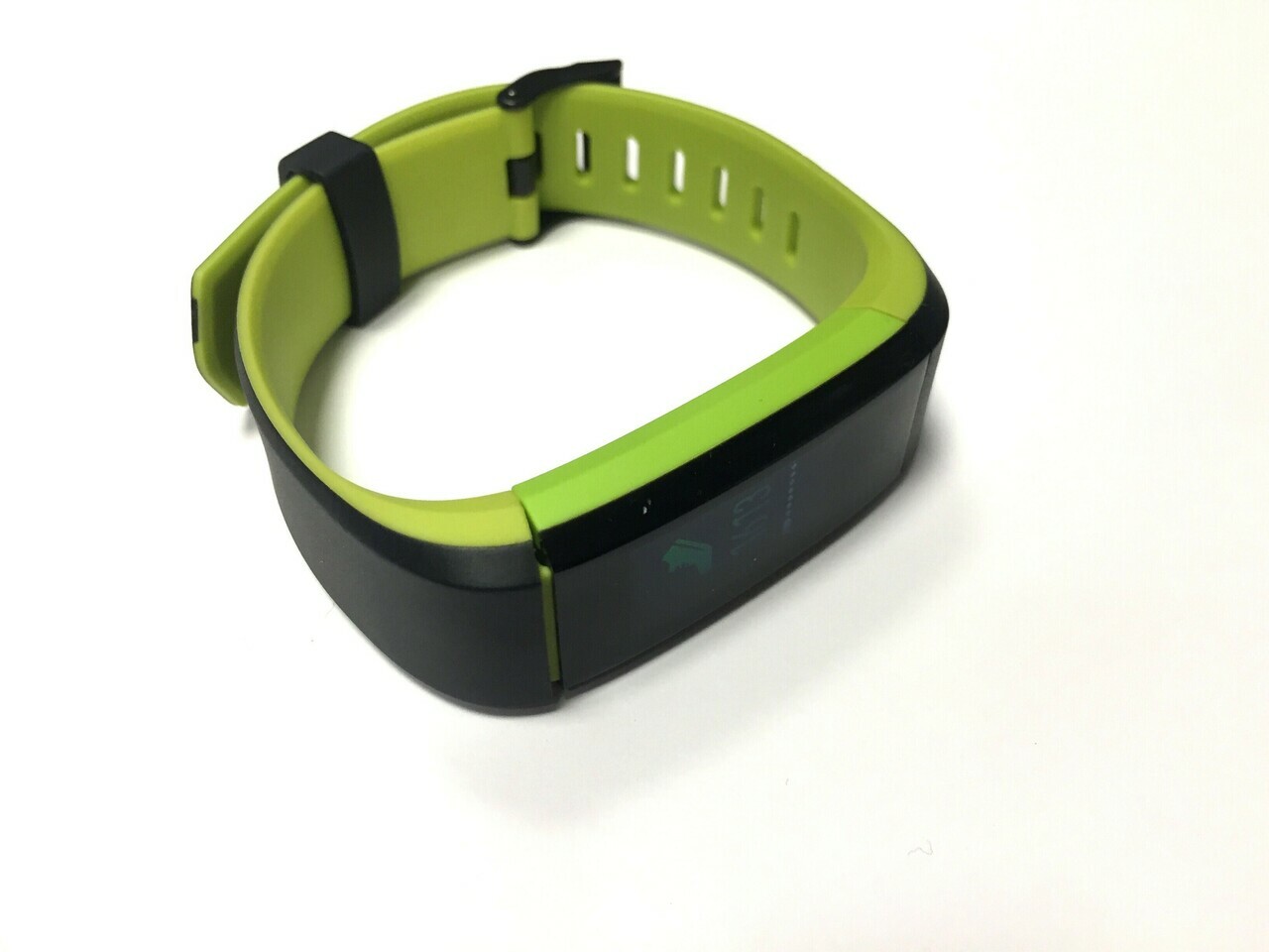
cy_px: 476
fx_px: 1063
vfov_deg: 48.2
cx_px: 634
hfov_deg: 61.7
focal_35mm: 29
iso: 50
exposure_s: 1/33
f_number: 2.2
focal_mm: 4.15
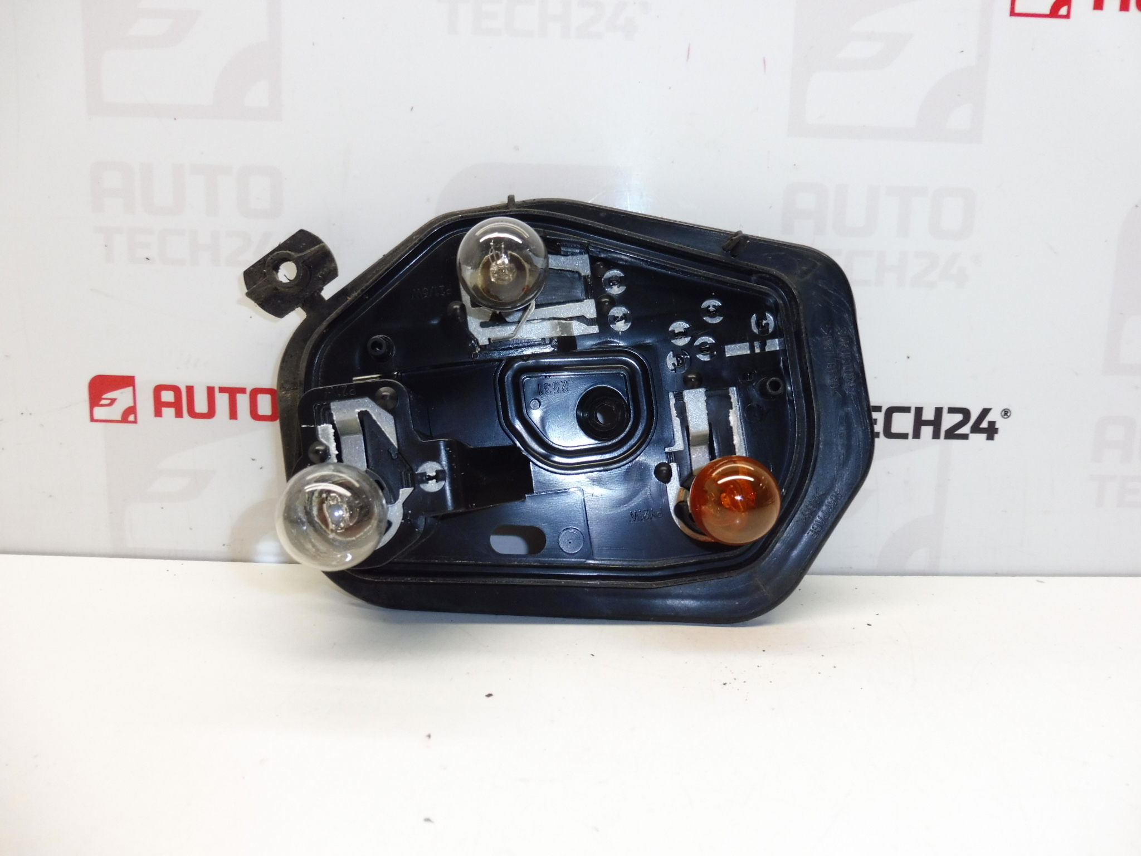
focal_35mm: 24
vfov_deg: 56.8
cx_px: 570
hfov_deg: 71.6
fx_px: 791
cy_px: 428
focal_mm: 4.3
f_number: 3.5
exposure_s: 1/60
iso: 200
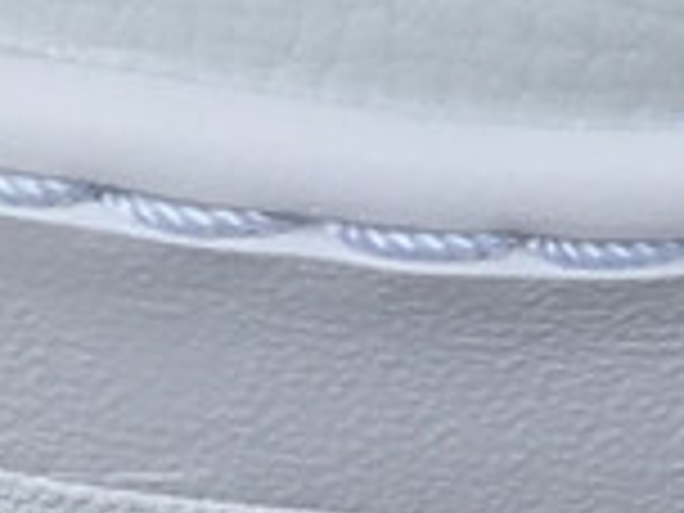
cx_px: 279
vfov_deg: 7.7
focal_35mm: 183
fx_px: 3616
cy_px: -542
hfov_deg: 10.8
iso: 25
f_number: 2.4
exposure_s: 1/679
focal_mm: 3.3
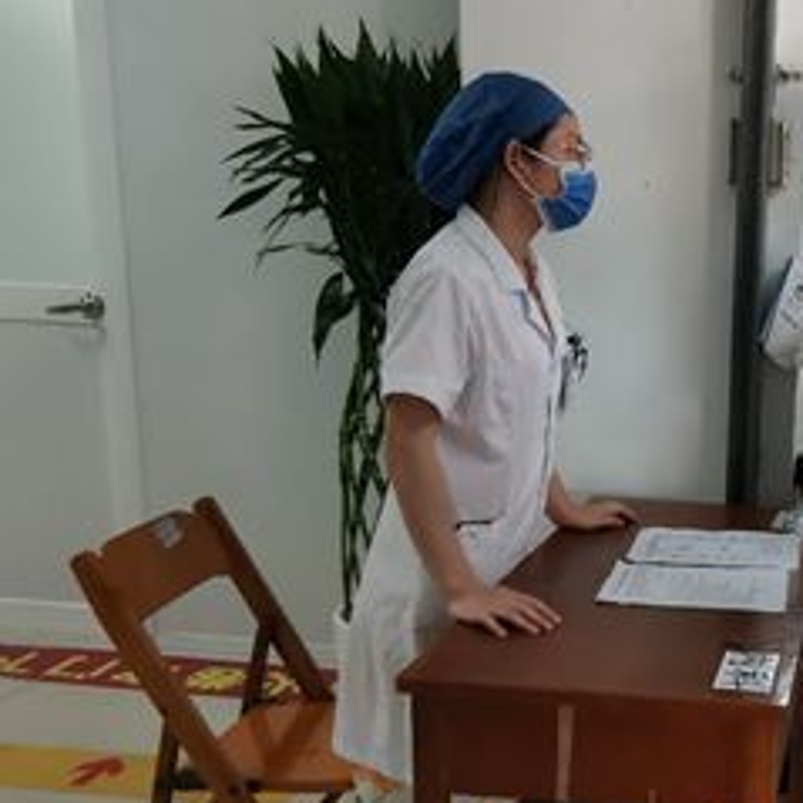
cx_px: 800
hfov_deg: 34.9
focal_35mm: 44
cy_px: 489
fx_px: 1155
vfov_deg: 38.2
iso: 500
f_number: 2.2
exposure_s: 1/20
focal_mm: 2.26
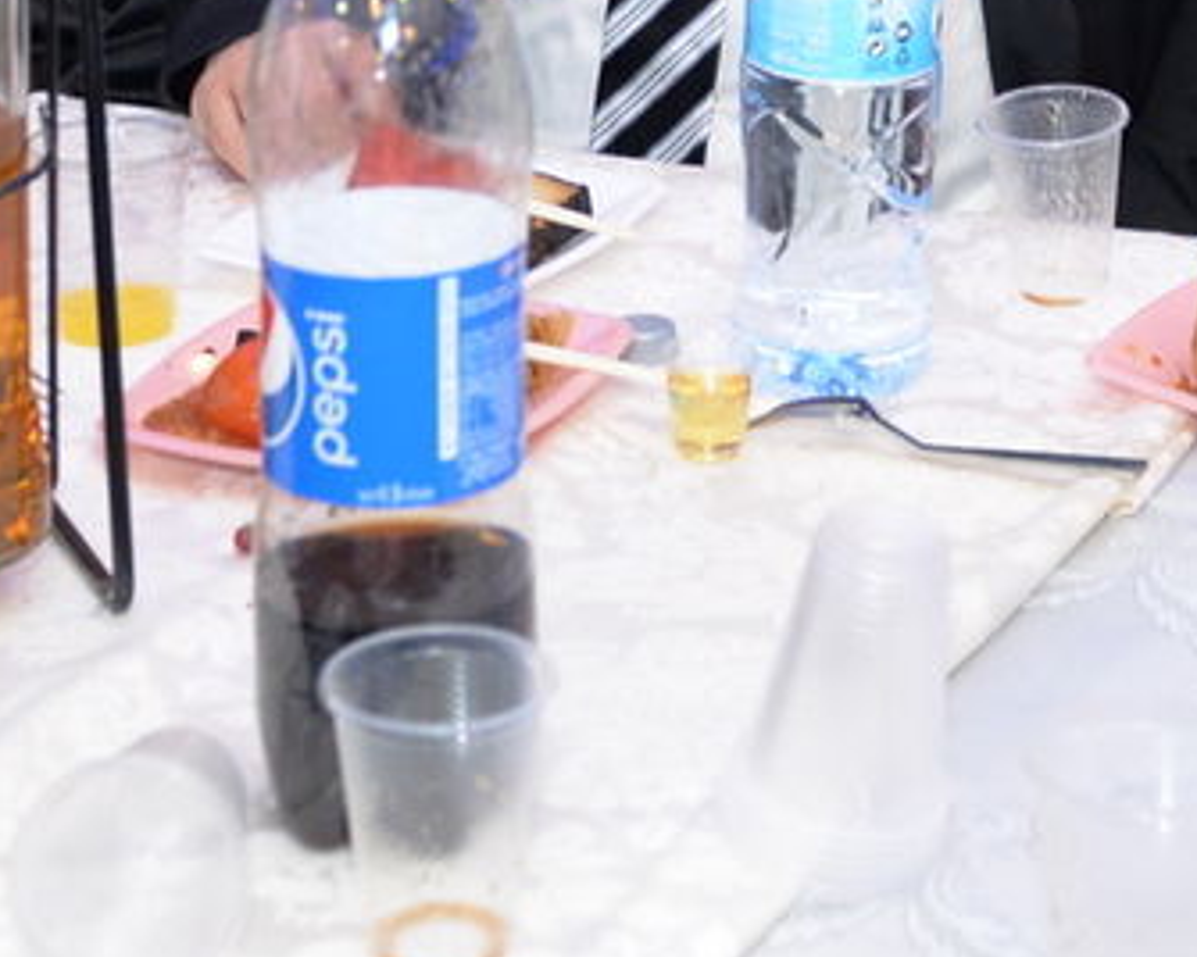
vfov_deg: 14.9
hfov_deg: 20.3
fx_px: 3330
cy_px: -587
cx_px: 861
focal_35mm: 94
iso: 1600
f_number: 4
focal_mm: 24
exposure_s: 1/125
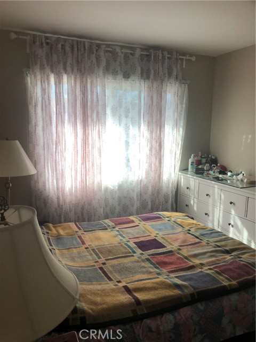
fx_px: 276
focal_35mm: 28
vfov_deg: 63.4
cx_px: 128
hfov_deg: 49.7
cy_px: 171
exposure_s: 1/156
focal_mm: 4
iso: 20
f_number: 1.8
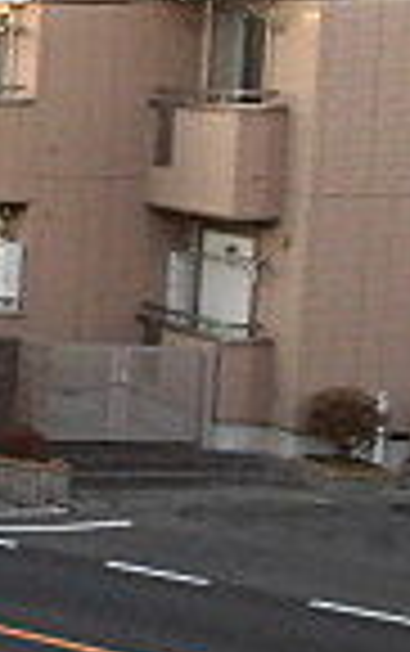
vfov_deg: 18.6
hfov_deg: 8.8
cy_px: 310
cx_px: -946
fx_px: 1996
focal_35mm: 112
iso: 100
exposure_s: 1/100
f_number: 3.1
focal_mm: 4.3
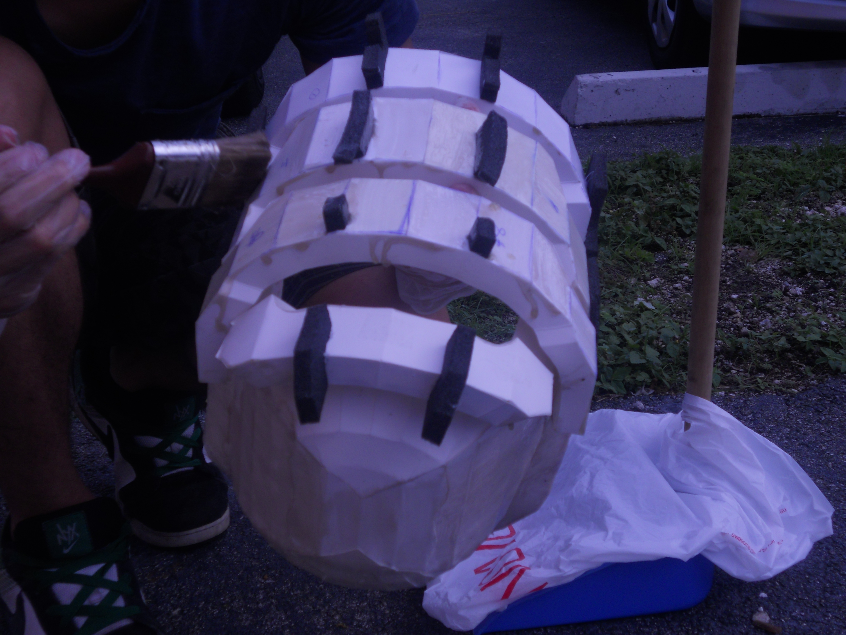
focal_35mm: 54
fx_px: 1320
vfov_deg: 27.0
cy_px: 318
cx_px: 423
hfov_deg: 35.5
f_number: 4.8
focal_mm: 9.8
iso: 80
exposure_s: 1/250
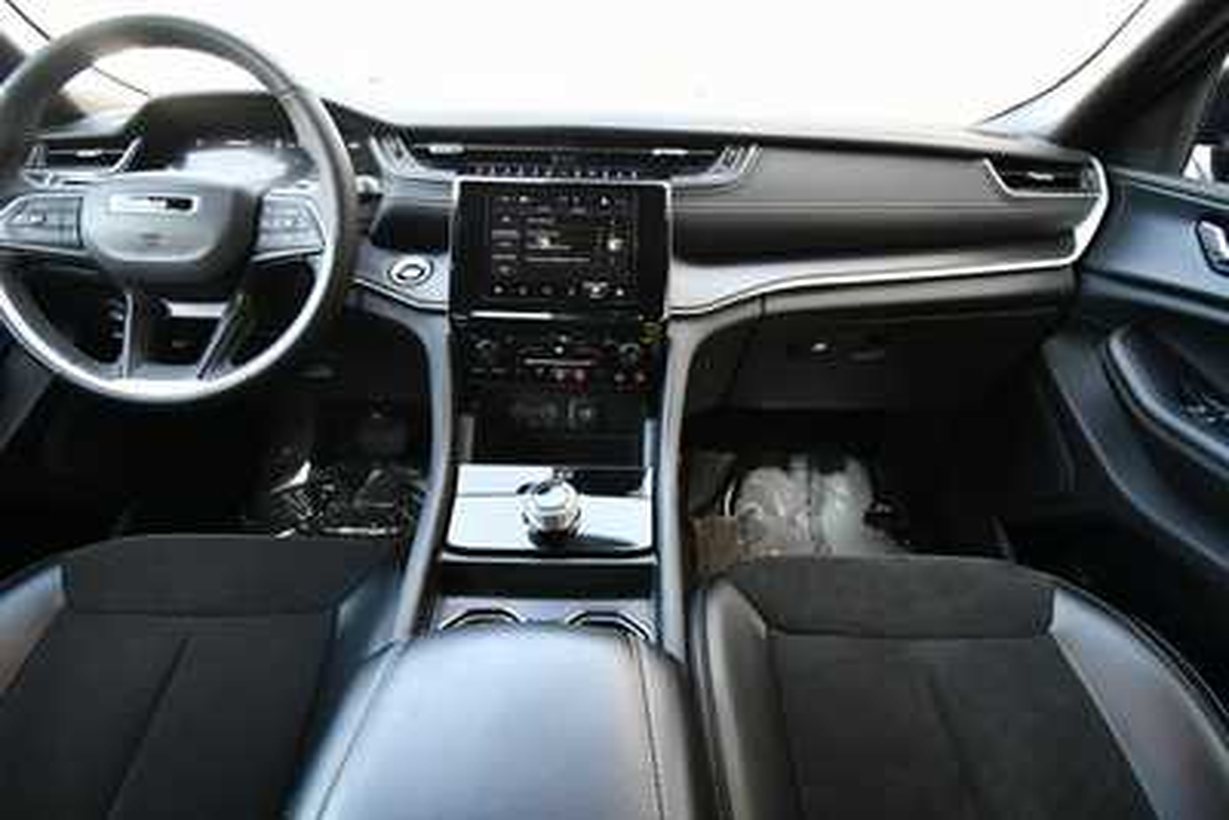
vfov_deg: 67.4
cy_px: 410
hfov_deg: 90.0
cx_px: 614
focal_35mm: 18
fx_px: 615
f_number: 4.8
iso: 1800
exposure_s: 1/125
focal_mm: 12
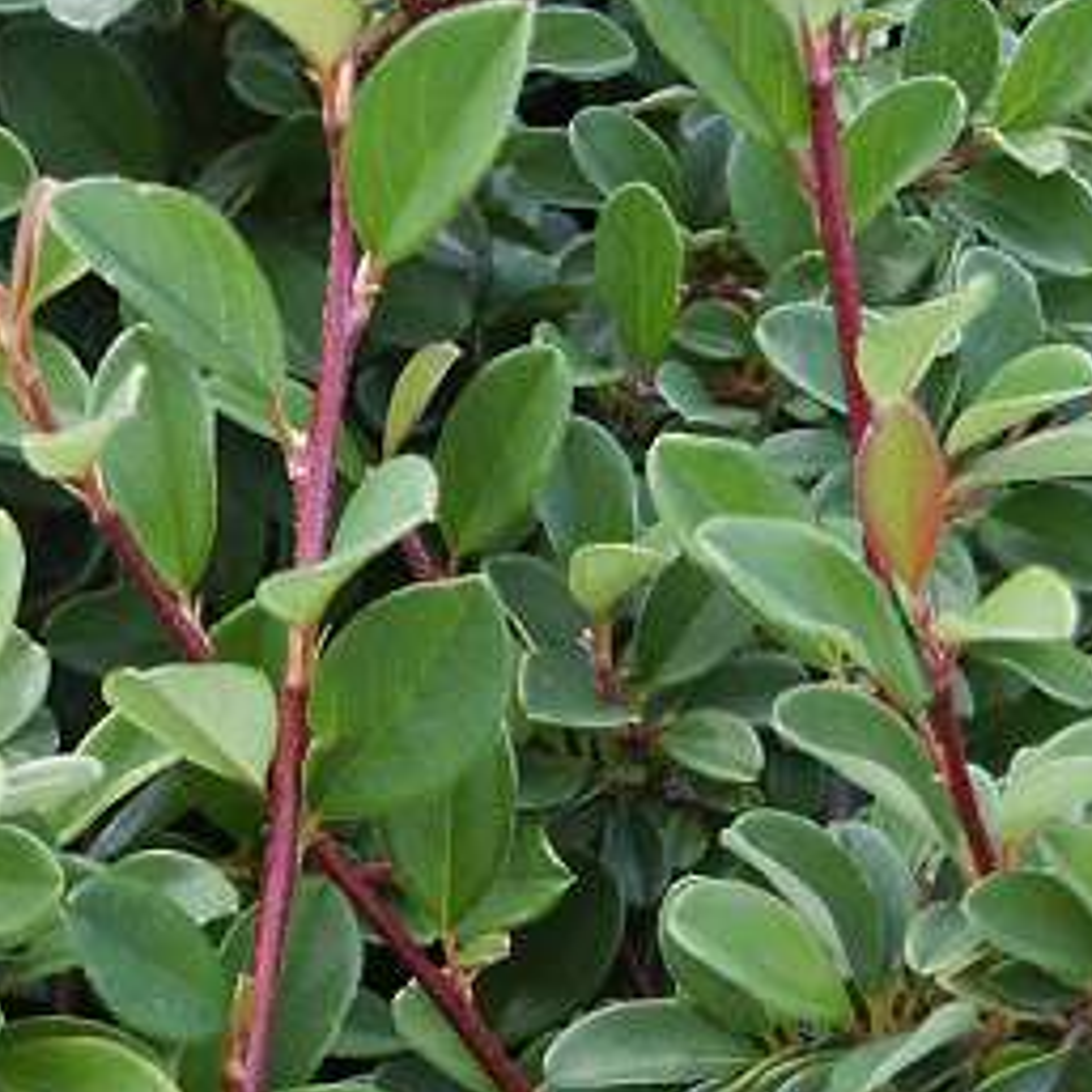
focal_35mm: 215
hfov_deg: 8.1
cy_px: 1016
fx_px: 7673
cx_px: -85
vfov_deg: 8.1
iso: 64
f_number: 3.6
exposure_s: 1/90
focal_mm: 15.58
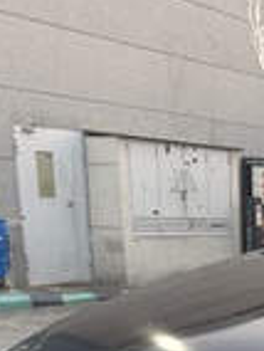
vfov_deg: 22.9
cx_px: 334
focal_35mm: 77
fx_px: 781
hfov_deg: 18.0
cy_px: 436
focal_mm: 6.76
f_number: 1.78
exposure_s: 1/120
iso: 80
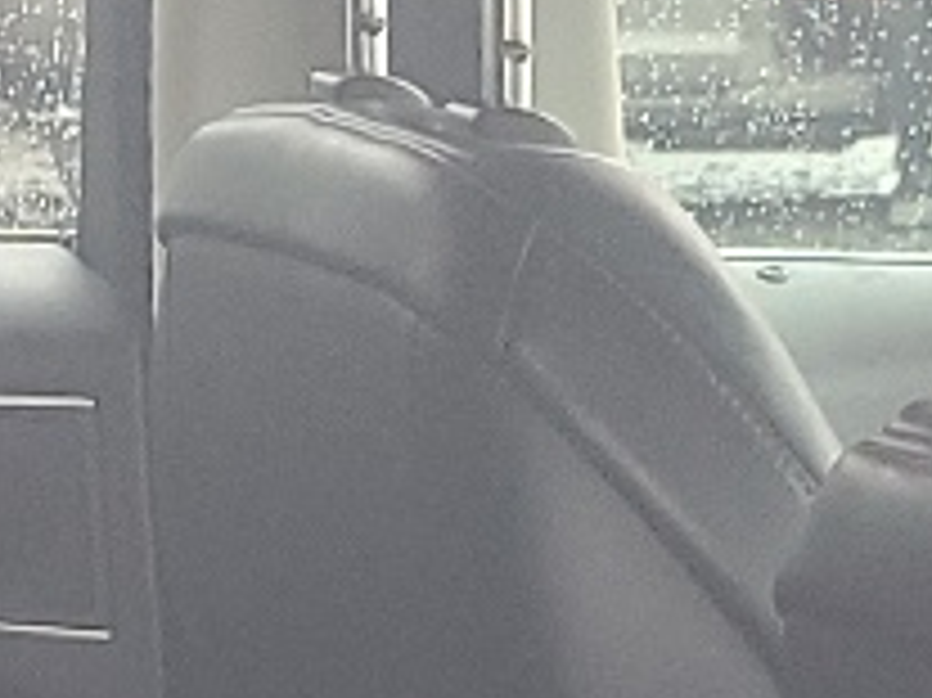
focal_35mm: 201
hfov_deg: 9.7
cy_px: 1846
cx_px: -243
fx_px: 5409
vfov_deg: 6.9
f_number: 1.5
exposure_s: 1/60.2
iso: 86
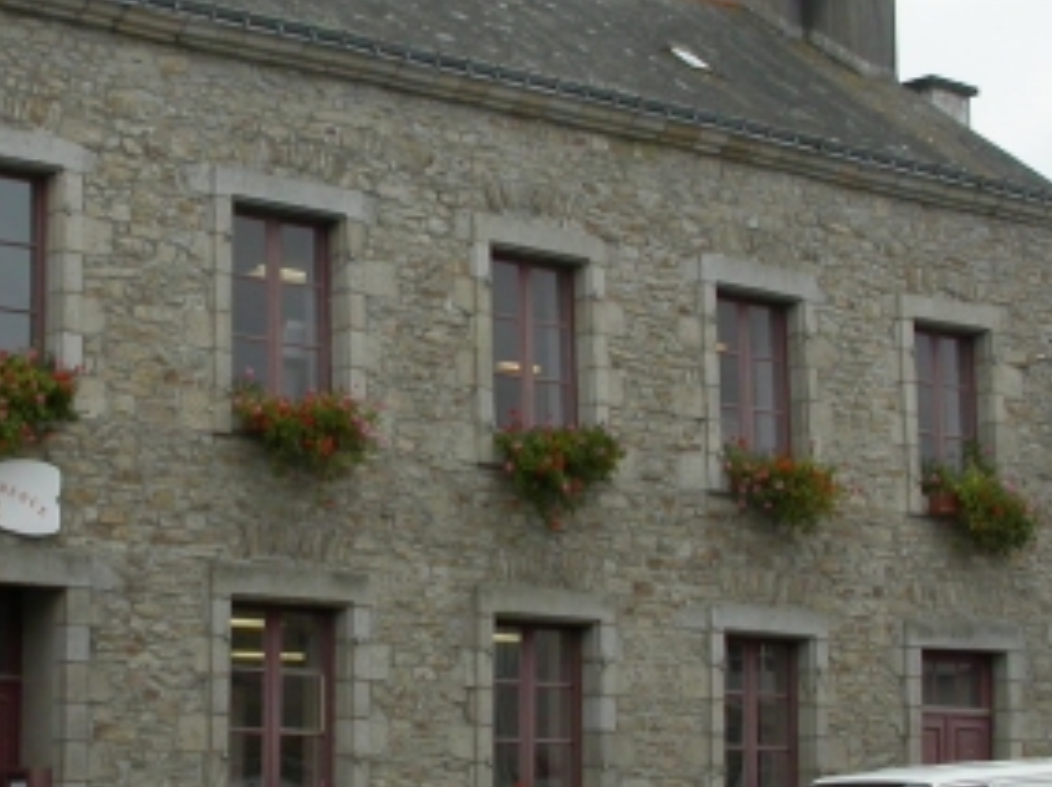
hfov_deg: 21.2
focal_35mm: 92
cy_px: 433
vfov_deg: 16.0
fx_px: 2794
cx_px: 302
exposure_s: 1/138
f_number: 5.3
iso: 100
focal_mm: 7.85
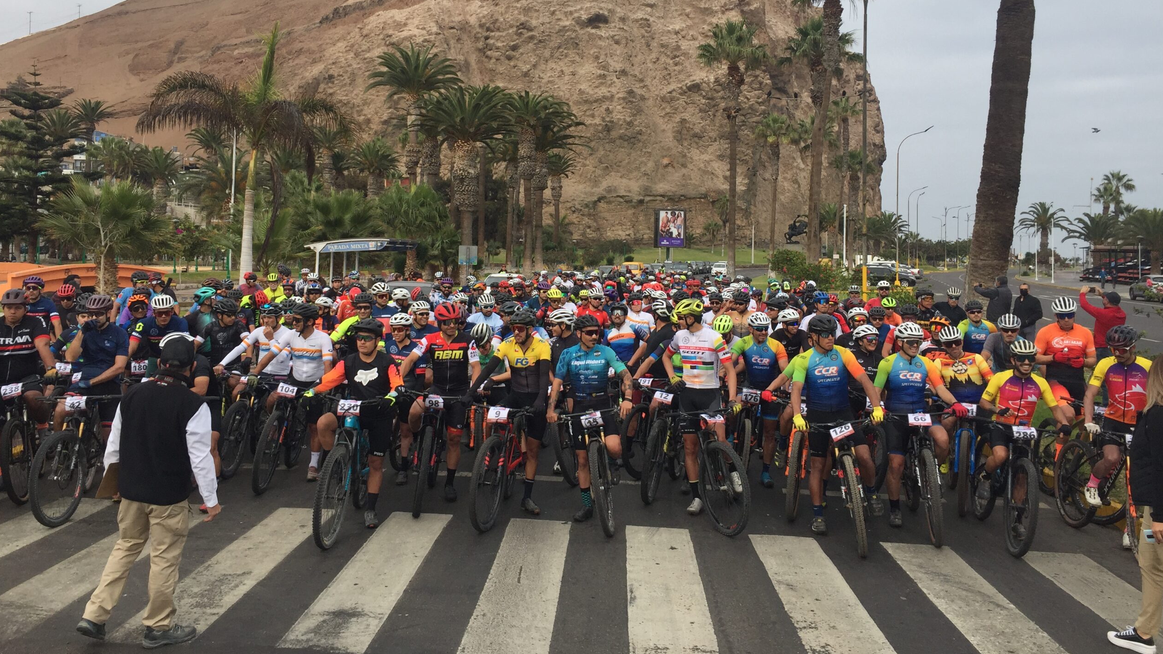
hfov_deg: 61.0
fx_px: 987
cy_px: 227
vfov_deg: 36.4
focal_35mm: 32
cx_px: 578
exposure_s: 1/775
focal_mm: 4.15
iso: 32
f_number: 2.2
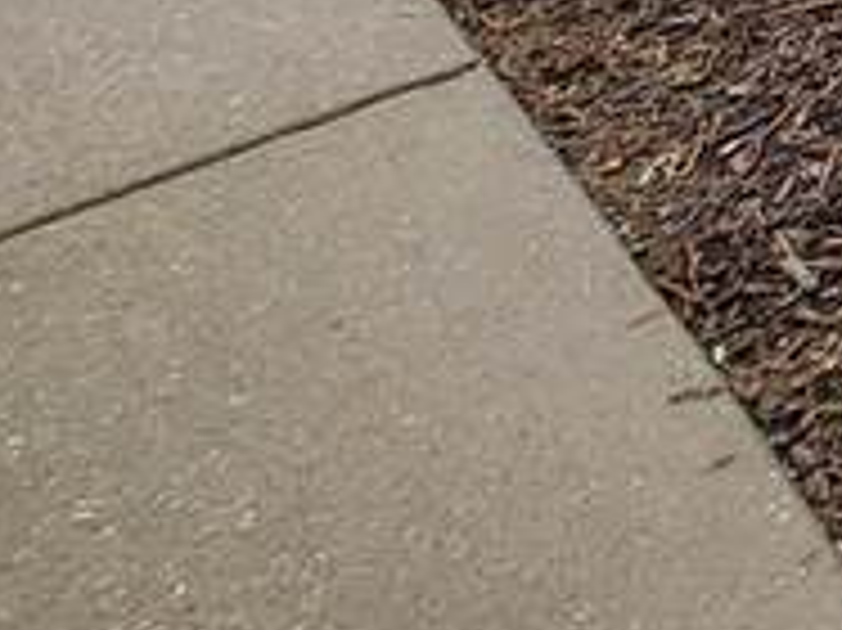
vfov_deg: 12.2
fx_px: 2163
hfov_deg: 11.7
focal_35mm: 89
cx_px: 2499
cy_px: -990
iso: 32
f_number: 2.2
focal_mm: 1.74
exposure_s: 1/690
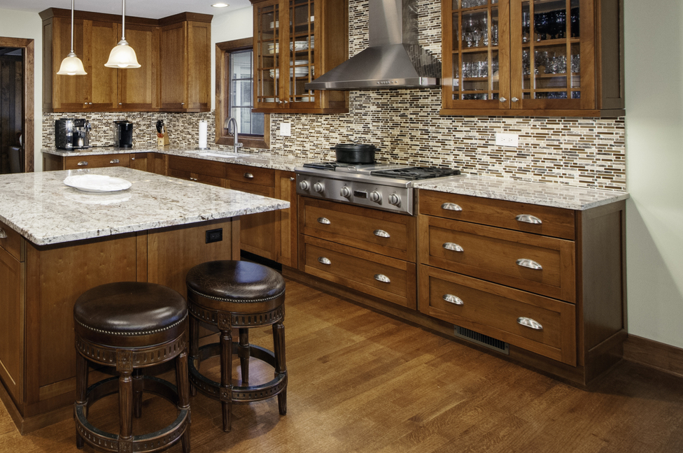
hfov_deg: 65.3
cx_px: 139
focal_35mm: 25
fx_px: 474
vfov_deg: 48.2
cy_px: 87
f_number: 9
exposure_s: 1/160
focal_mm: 10
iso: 800
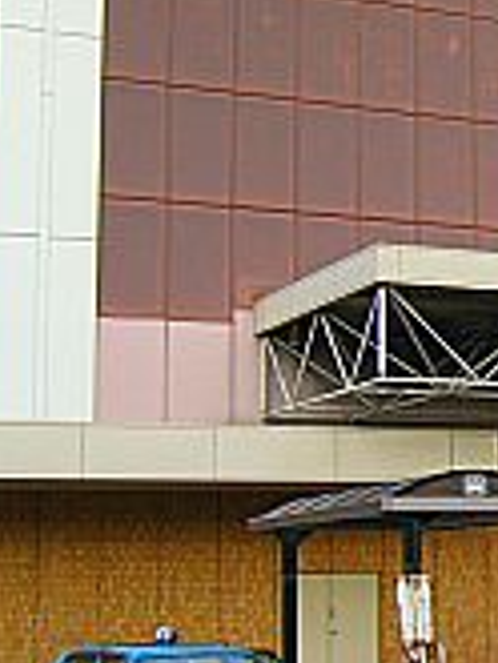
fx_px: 1628
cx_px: 767
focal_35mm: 85
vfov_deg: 23.0
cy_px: 313
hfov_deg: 15.8
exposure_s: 1/80
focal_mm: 5.8
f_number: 5.6
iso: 80
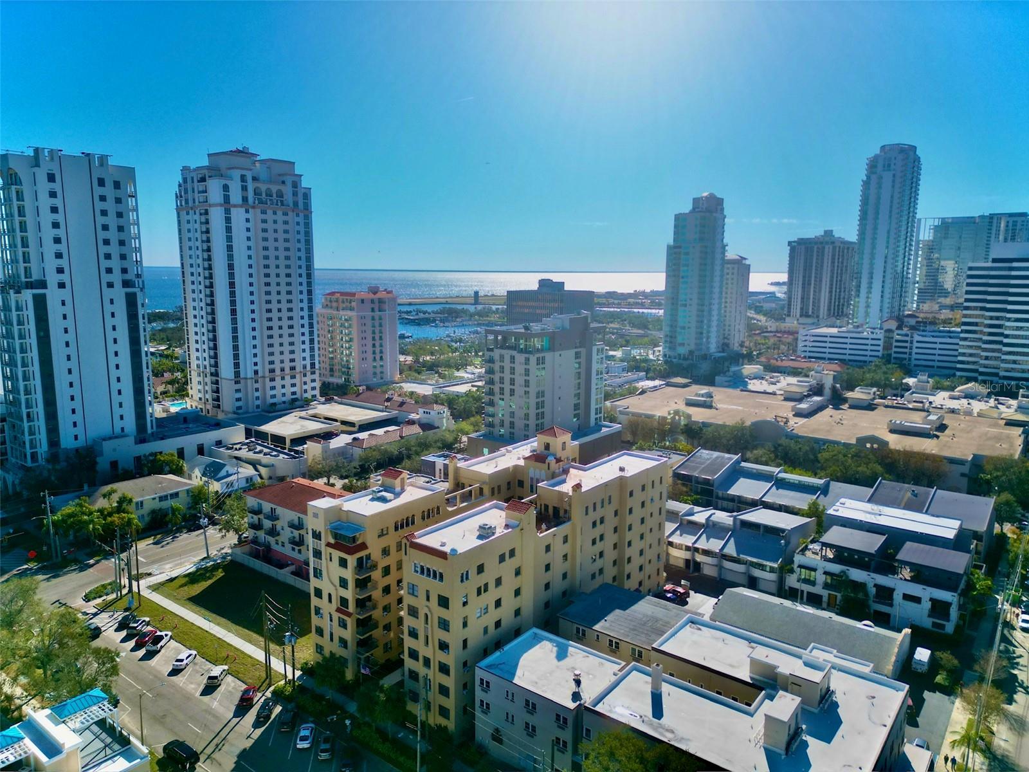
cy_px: 386
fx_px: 713
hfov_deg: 71.6
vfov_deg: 56.8
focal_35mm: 24
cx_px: 514
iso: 200
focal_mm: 6.72
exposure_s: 1/6000
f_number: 1.7
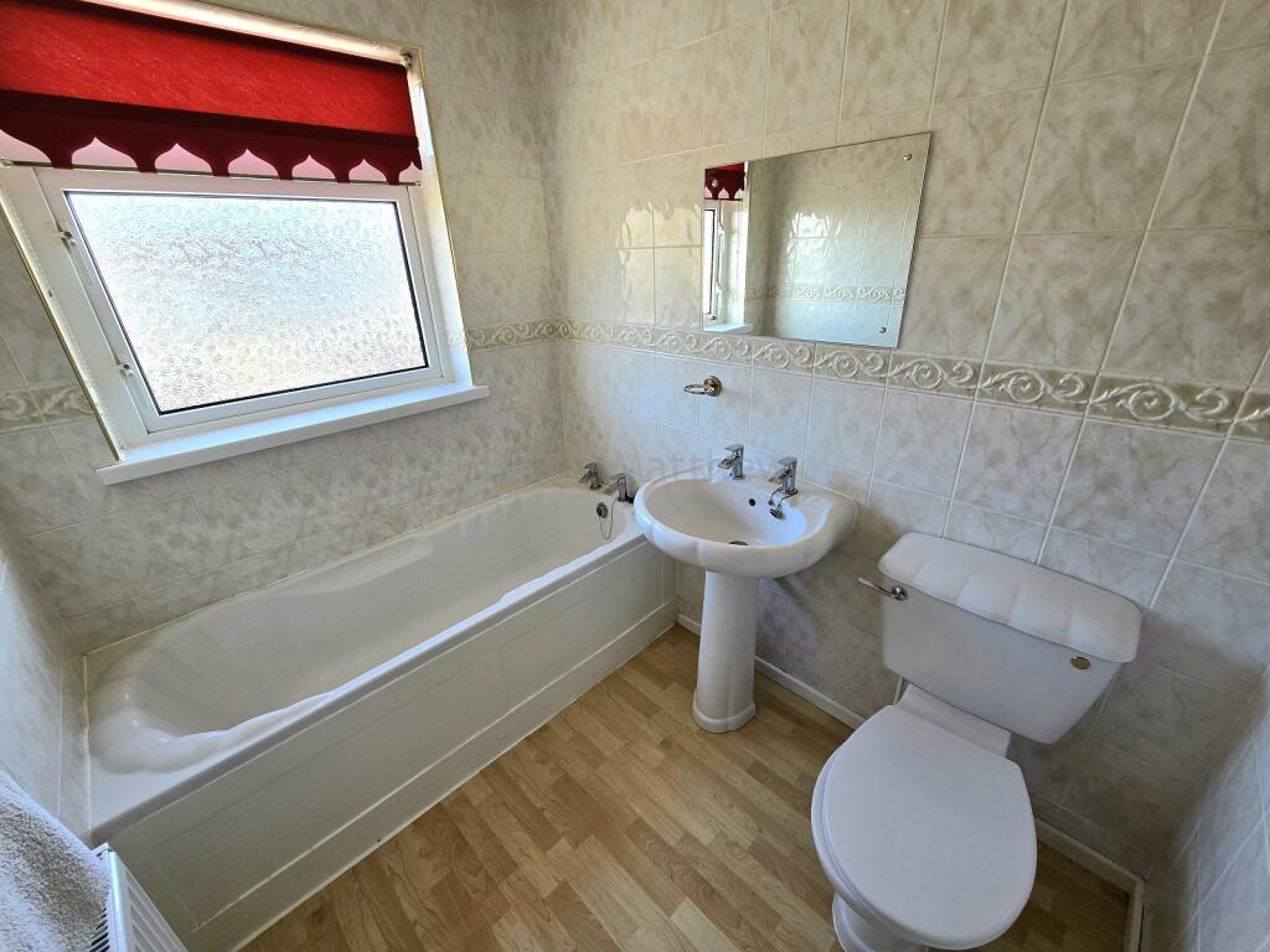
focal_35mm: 13
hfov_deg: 106.2
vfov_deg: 89.9
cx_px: 635
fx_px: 477
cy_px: 476
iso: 50
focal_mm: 2.2
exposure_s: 1/108
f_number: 2.2
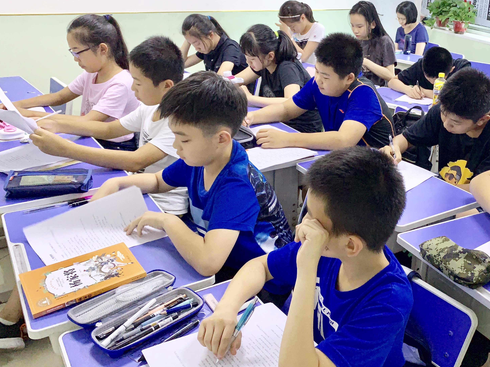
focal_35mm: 36
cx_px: 338
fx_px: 510
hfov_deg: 50.2
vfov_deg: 39.6
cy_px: 155
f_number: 1.8
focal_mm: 4.25
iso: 320
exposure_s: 1/60
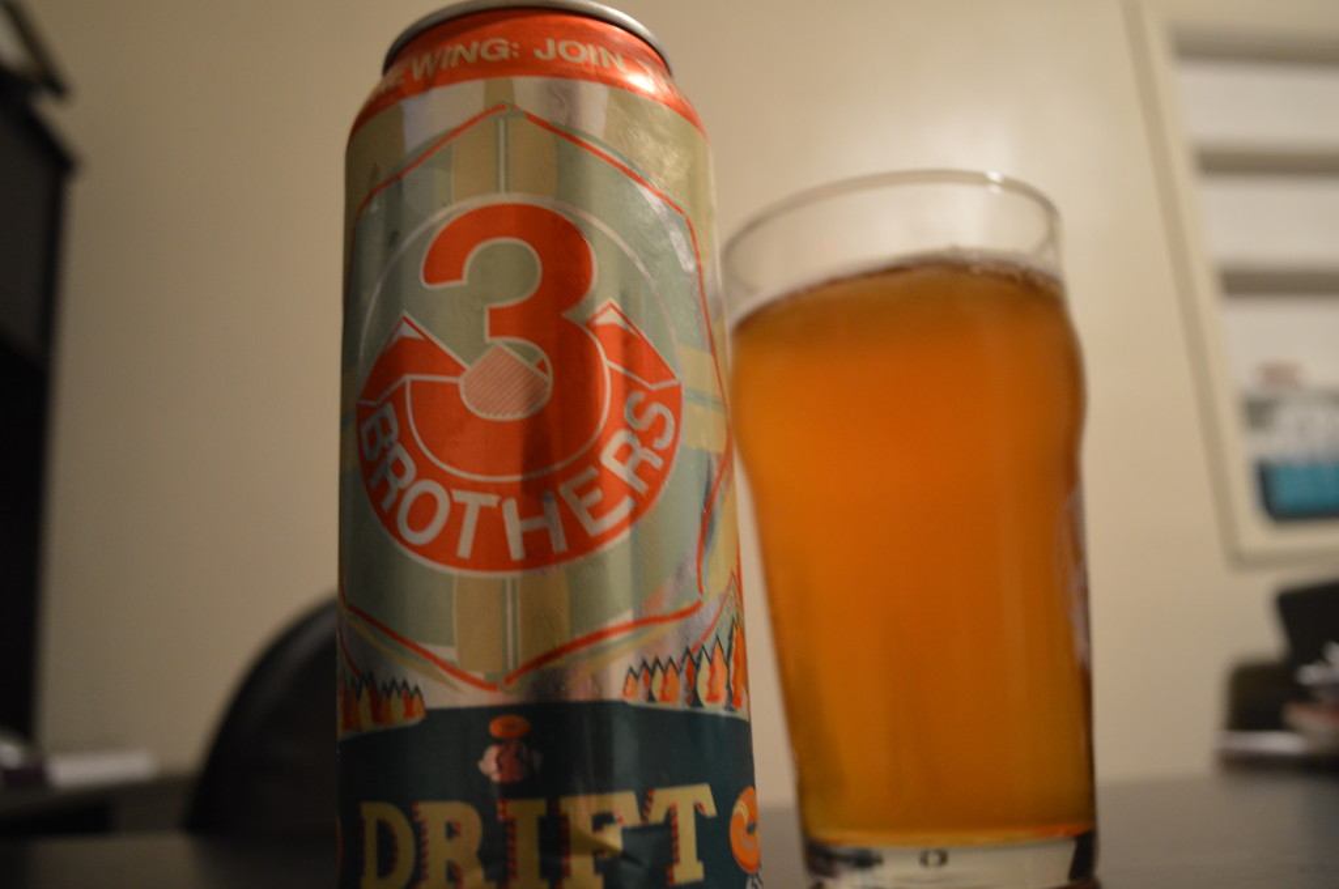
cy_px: 444
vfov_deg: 43.5
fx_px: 1114
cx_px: 670
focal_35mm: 30
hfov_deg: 62.0
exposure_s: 1/10
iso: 800
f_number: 3.8
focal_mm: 20
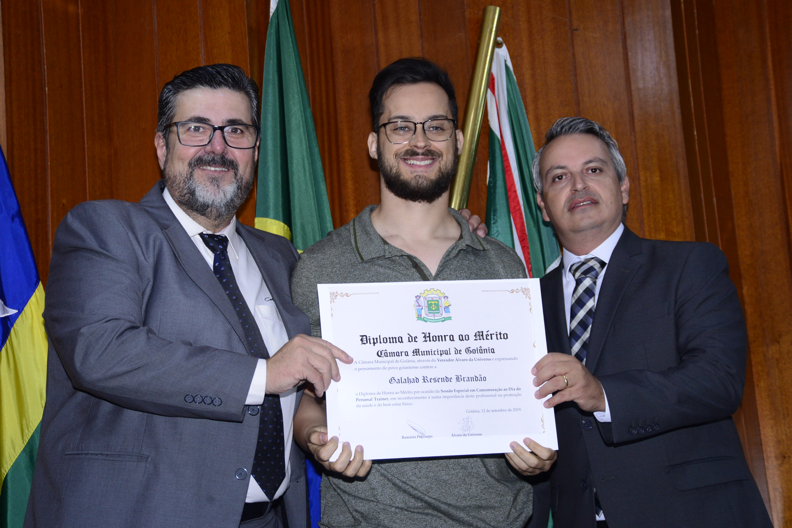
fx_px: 1452
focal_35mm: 66
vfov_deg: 20.6
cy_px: 264
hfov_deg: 30.5
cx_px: 396
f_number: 5.3
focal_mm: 66
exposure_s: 1/125
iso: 1600
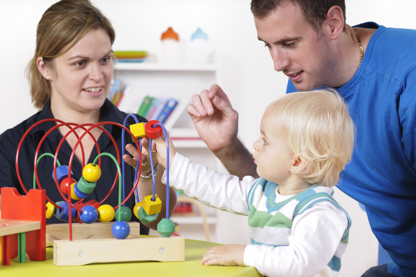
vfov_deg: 9.9
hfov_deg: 14.9
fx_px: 1593
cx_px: 208
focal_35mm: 138
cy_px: 138
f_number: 4
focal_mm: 92
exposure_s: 1/250
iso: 200
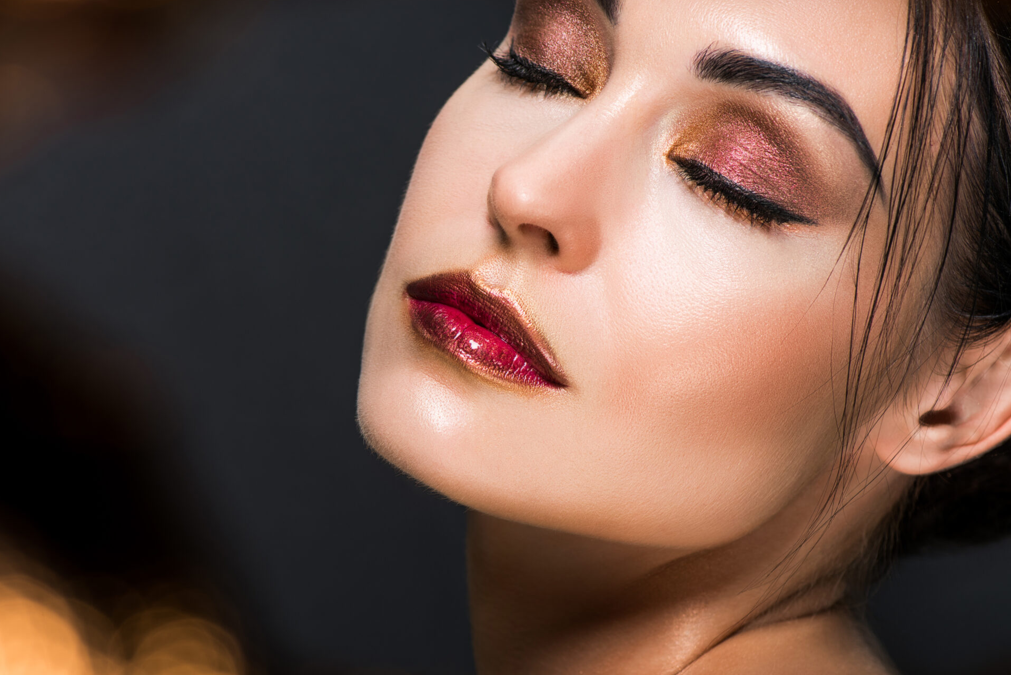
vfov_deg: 9.8
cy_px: 434
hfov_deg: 14.6
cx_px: 392
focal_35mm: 140
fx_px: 3933
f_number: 8
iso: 100
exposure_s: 1/200
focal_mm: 105
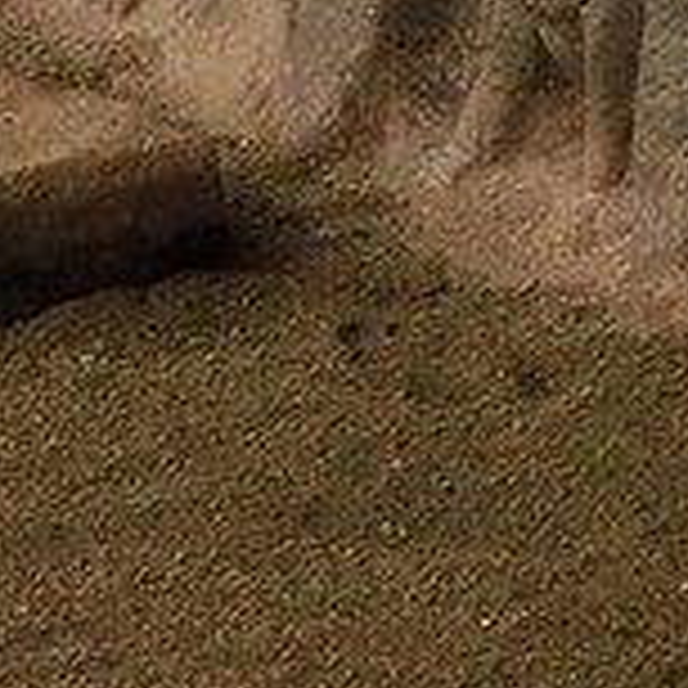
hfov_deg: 4.1
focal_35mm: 425
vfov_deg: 3.8
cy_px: -2532
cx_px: 1189
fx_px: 9557
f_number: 11
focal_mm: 48
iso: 1600
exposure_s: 1/80
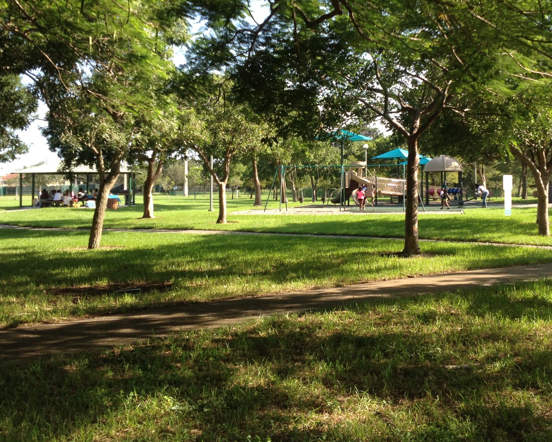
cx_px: 313
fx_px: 768
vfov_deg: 31.9
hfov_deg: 39.5
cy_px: 159
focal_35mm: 47
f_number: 2.4
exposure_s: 1/431
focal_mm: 4.28
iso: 50
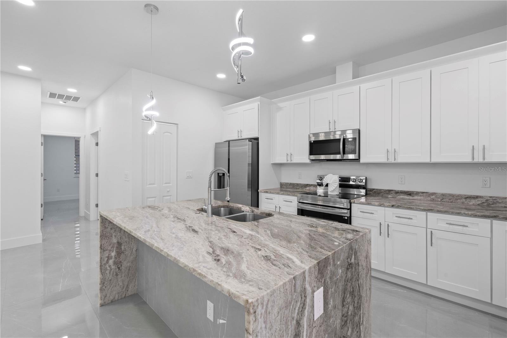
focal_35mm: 16
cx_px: 254
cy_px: 169
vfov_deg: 73.7
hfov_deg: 96.7
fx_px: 225
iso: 250
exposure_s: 1/3
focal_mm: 16
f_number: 9
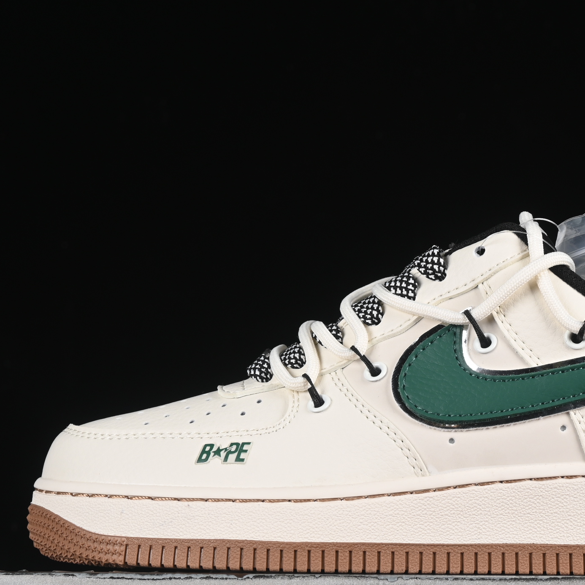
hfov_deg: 13.6
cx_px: 421
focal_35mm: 128
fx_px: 2447
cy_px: 332
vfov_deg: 13.6
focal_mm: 50
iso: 160
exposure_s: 1/80
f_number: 8
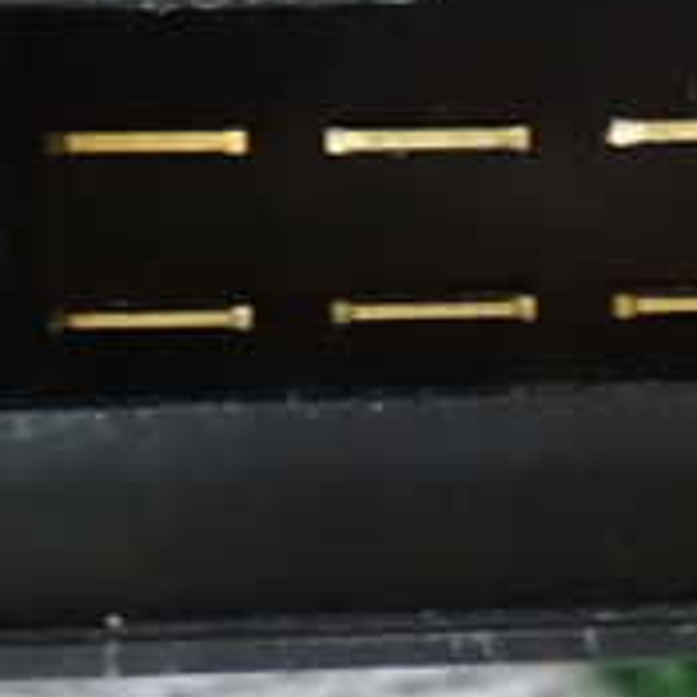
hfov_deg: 8.1
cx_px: 653
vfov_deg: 8.1
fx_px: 4898
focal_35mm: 215
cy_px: 104
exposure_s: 1/6
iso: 1600
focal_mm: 12.73
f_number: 3.9
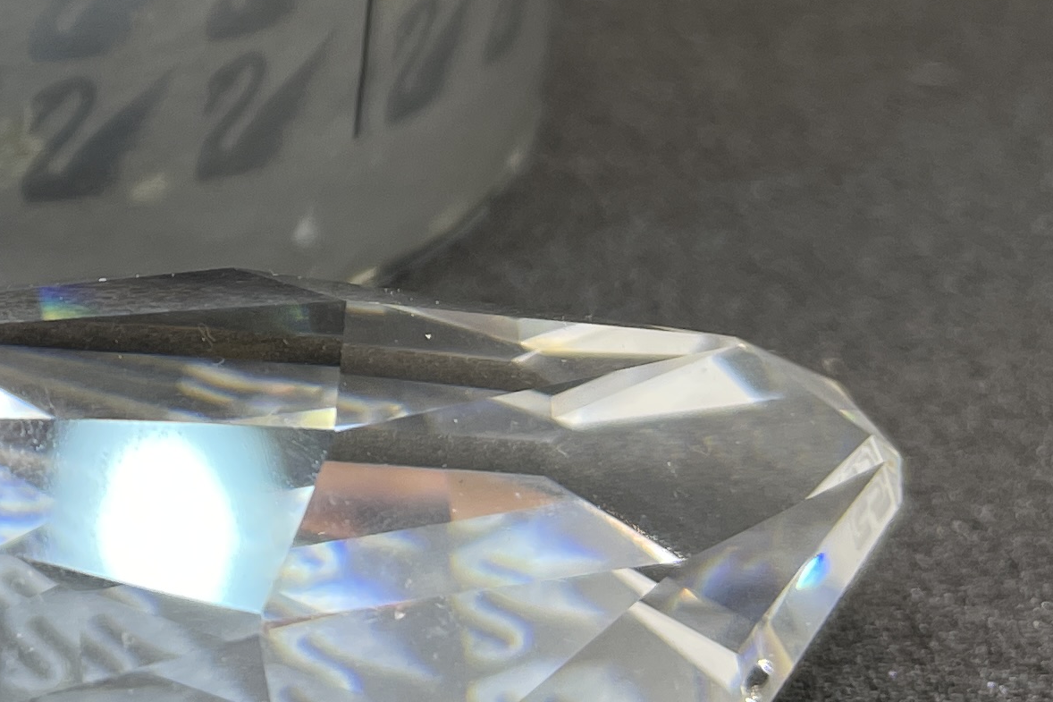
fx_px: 2603
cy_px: -21
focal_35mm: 89
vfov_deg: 15.1
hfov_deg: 21.4
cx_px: -175
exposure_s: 1/121
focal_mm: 5.1
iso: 64
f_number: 1.6
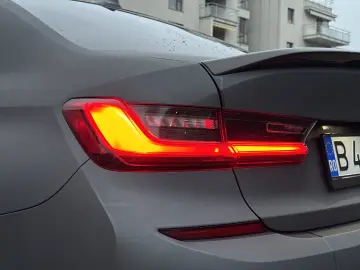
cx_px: 180
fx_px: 499
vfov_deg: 30.3
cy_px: 135
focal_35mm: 48
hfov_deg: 39.7
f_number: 1.78
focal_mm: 6.76
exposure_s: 1/43
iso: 250
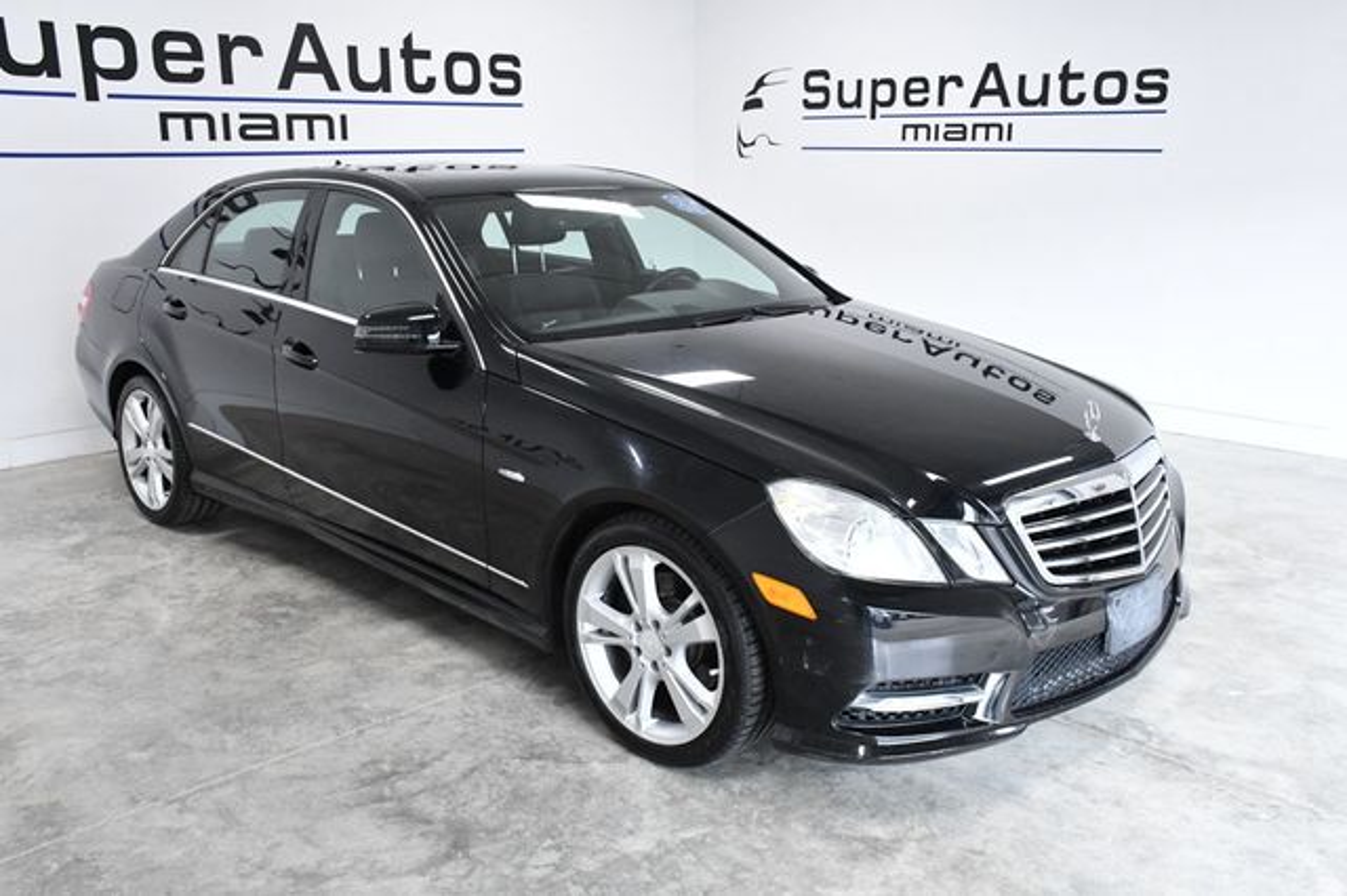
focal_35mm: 33
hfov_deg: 57.2
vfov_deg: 39.9
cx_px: 674
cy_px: 448
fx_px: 1234
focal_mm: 22
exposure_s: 1/250
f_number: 8
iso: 2500
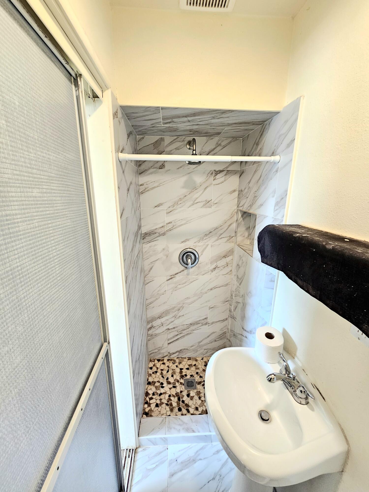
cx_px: 184
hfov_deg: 89.9
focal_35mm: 13
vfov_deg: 106.2
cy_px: 246
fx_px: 185
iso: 200
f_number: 2.2
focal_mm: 2.2
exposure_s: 1/60.2
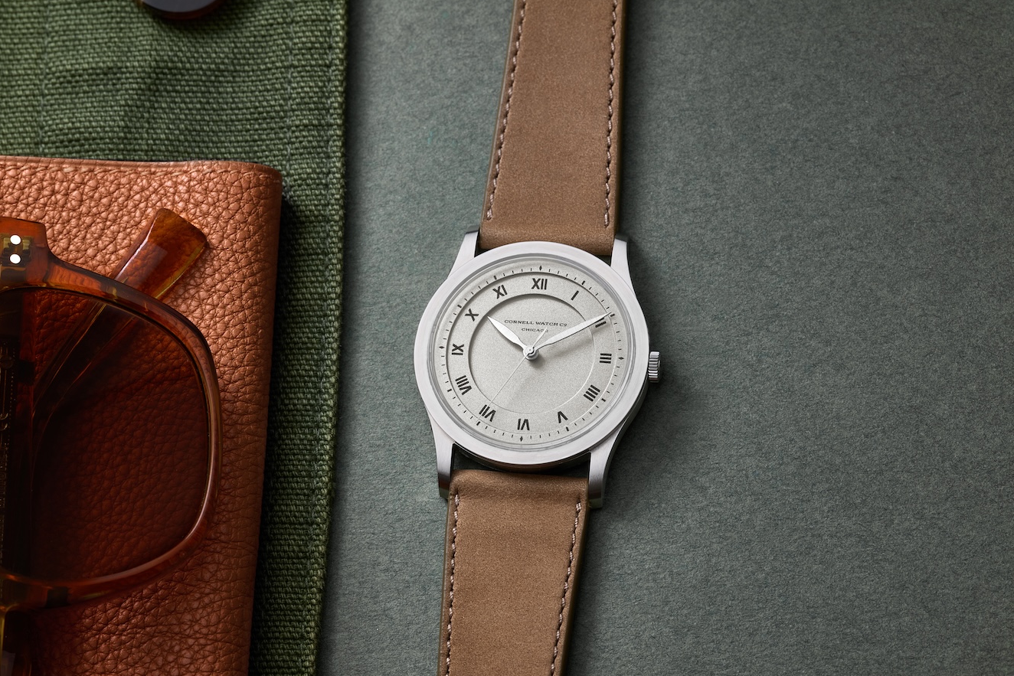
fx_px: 3352
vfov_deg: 11.5
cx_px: 463
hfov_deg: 17.2
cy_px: 368
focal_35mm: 119
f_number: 13
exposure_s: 1/20
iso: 200
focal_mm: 105
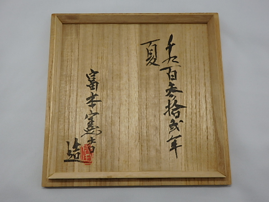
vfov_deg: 36.0
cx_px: 134
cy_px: 101
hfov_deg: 46.8
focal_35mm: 40
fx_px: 311
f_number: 3.7
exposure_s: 1/40
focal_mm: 7.3
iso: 125
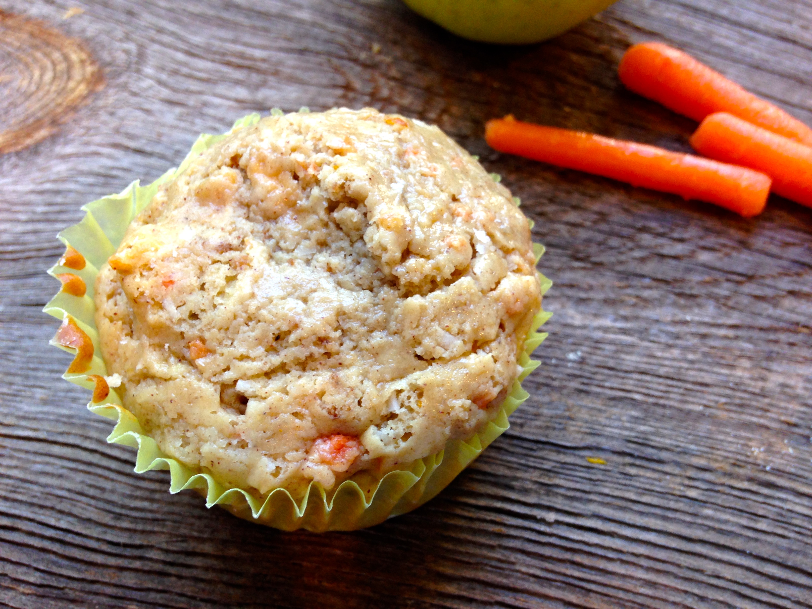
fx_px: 774
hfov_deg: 55.4
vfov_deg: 42.9
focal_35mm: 33
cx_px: 406
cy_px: 304
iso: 64
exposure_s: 1/20
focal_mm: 4.12
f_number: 2.4
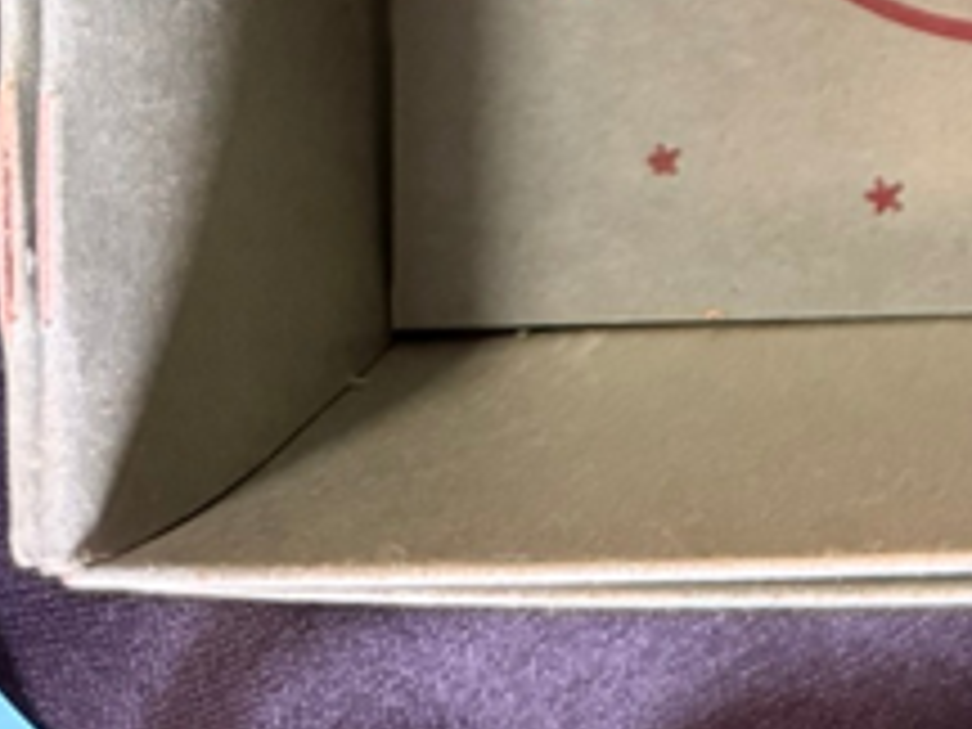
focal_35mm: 100
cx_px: 1706
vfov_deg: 13.3
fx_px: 2808
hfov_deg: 16.6
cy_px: -596
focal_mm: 6.76
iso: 640
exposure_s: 1/40
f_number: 1.78
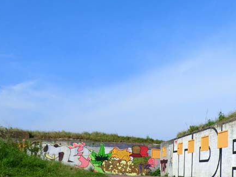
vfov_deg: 31.5
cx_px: 179
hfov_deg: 41.6
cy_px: 156
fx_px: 300
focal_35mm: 44
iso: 80
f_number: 7.5
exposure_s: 1/250
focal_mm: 4.3
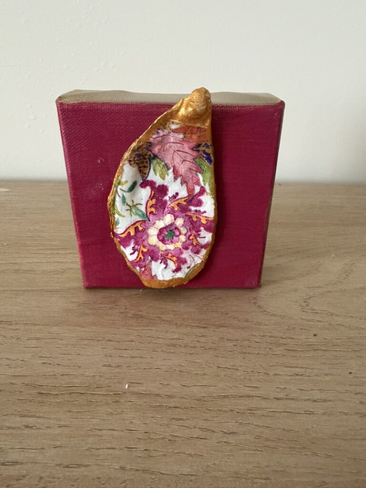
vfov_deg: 71.6
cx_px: 183
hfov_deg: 56.8
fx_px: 338
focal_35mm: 24
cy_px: 244
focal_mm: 2.22
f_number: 2.2
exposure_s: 1/60
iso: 500
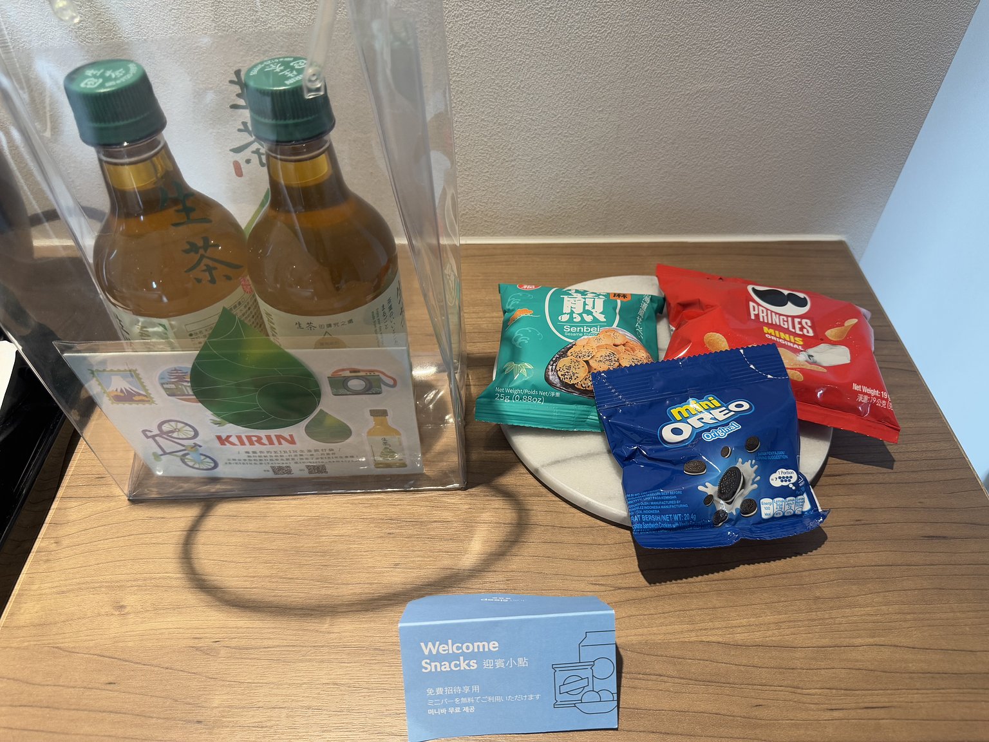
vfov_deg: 56.8
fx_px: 686
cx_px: 494
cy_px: 371
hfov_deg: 71.6
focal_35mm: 24
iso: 125
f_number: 1.78
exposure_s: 1/59
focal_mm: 6.76
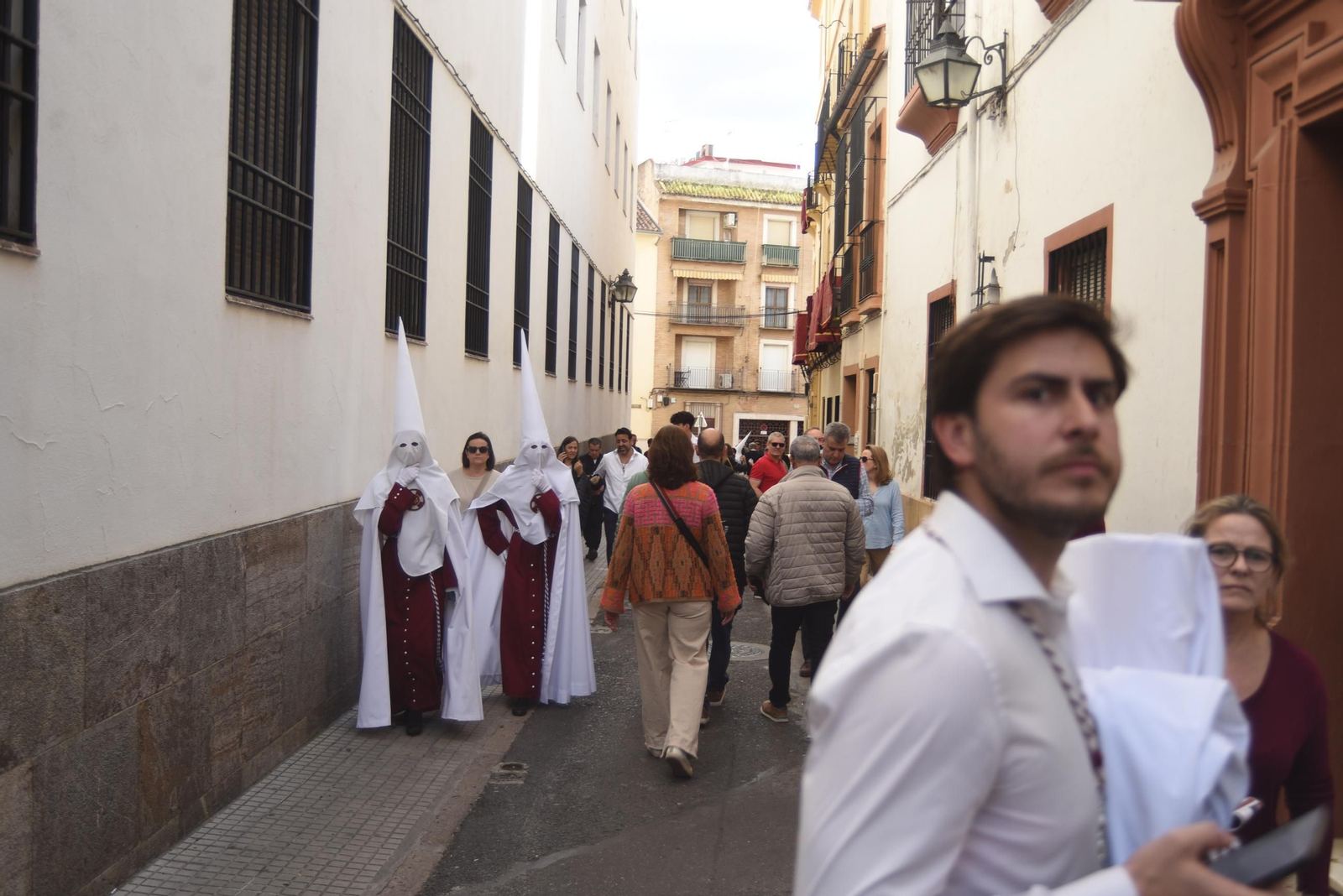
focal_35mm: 34
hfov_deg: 55.8
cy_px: 448
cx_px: 672
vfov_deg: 38.9
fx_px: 1269
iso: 100
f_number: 4.5
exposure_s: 1/160
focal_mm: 34
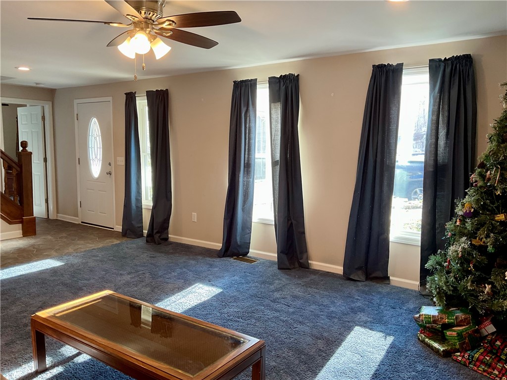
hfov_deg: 61.7
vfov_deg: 48.2
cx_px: 254
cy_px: 190
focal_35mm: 29
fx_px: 425
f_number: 1.8
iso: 50
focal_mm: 3
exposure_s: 1/60
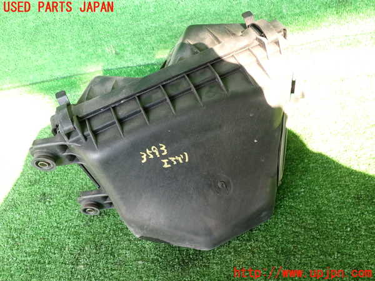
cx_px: 188
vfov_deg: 46.8
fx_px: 325
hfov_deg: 60.0
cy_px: 140
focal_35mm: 30
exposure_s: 1/60
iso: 160
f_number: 2.3
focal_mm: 5.4
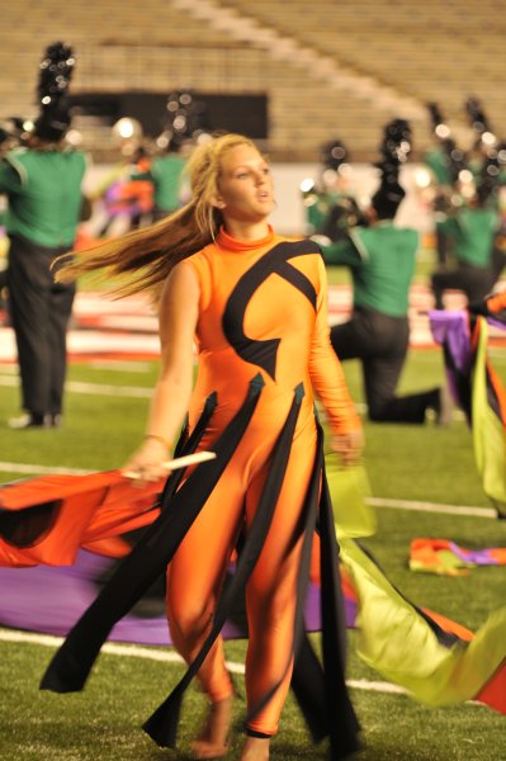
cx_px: 253
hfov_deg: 6.8
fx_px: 4276
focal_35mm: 202
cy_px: 380
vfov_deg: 10.2
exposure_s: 1/60
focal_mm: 135
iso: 400
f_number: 2.8
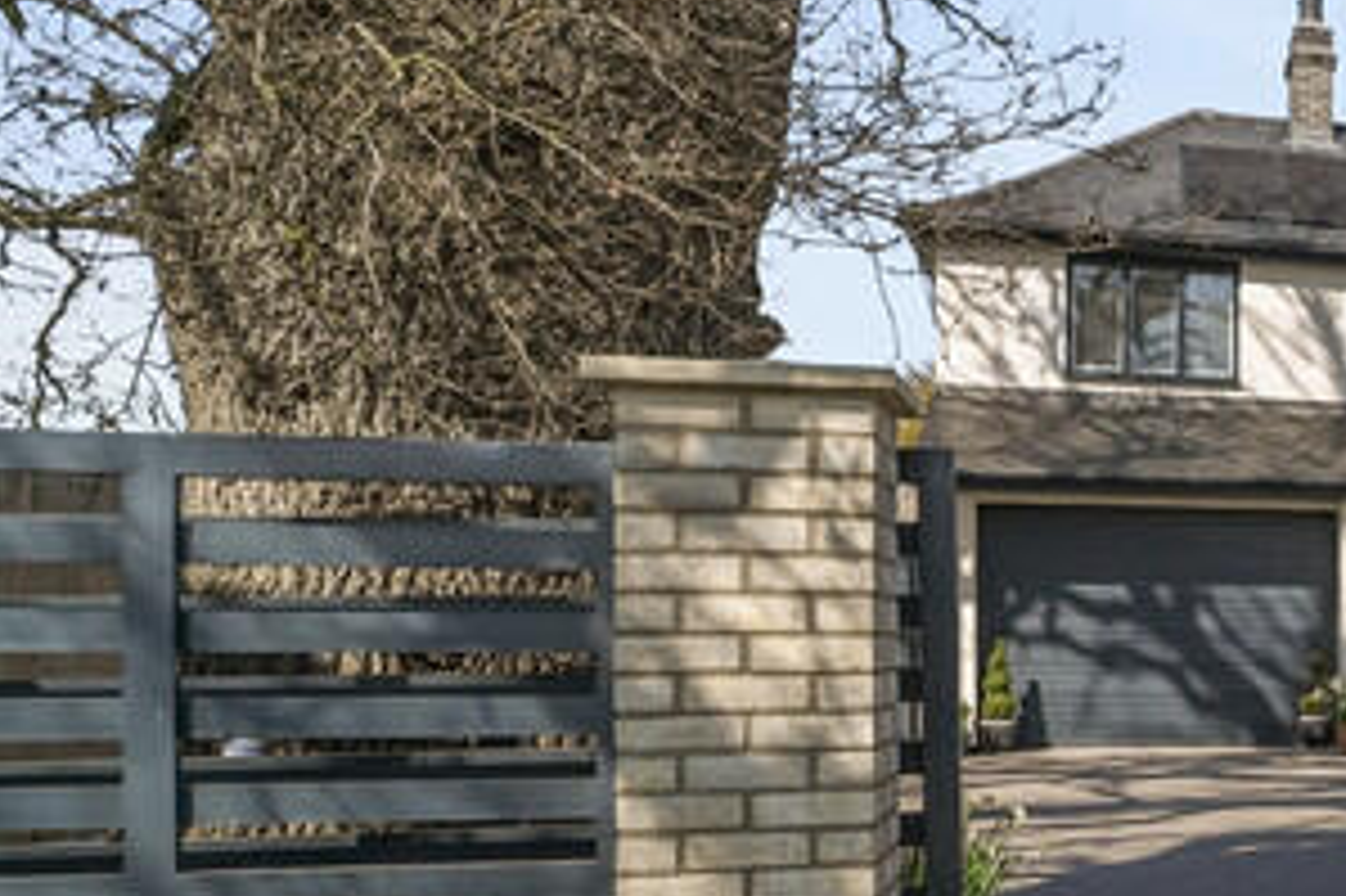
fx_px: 1794
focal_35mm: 48
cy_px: 633
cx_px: 1796
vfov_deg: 27.8
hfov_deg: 31.0
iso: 400
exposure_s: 1/640
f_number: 11
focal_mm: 14
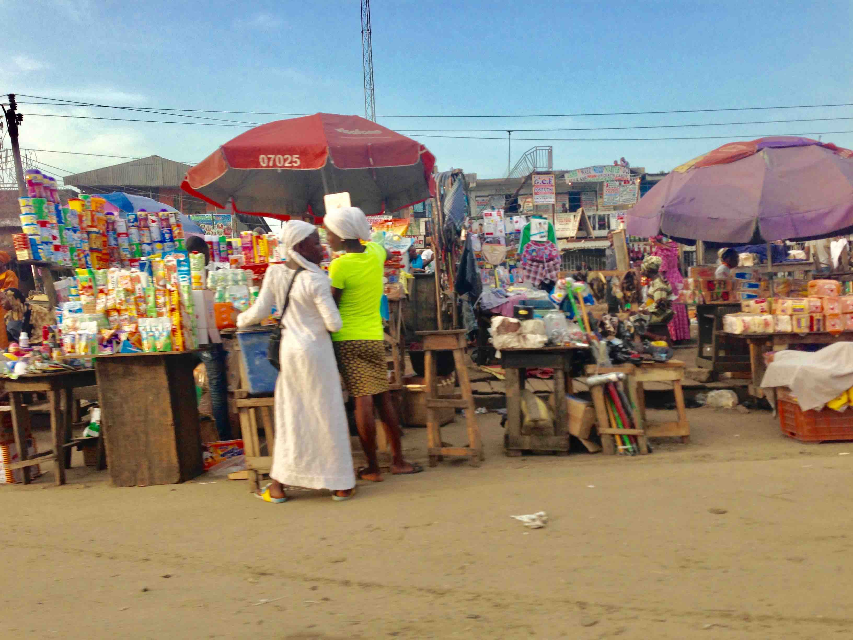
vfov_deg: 42.9
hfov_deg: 55.4
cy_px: 320
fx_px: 813
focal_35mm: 33
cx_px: 426
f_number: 2.4
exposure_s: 1/396
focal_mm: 4.12
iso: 50
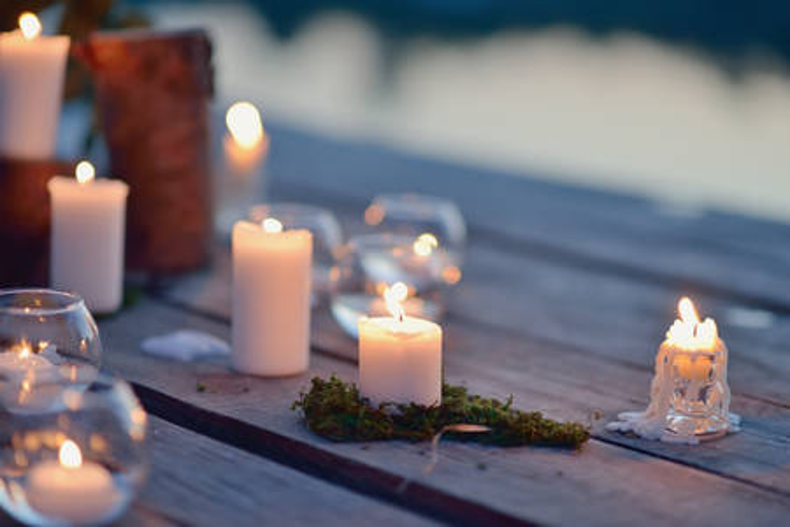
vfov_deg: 16.1
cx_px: 395
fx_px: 1865
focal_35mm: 85
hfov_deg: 23.9
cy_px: 264
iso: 800
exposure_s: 1/200
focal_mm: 85
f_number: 1.6
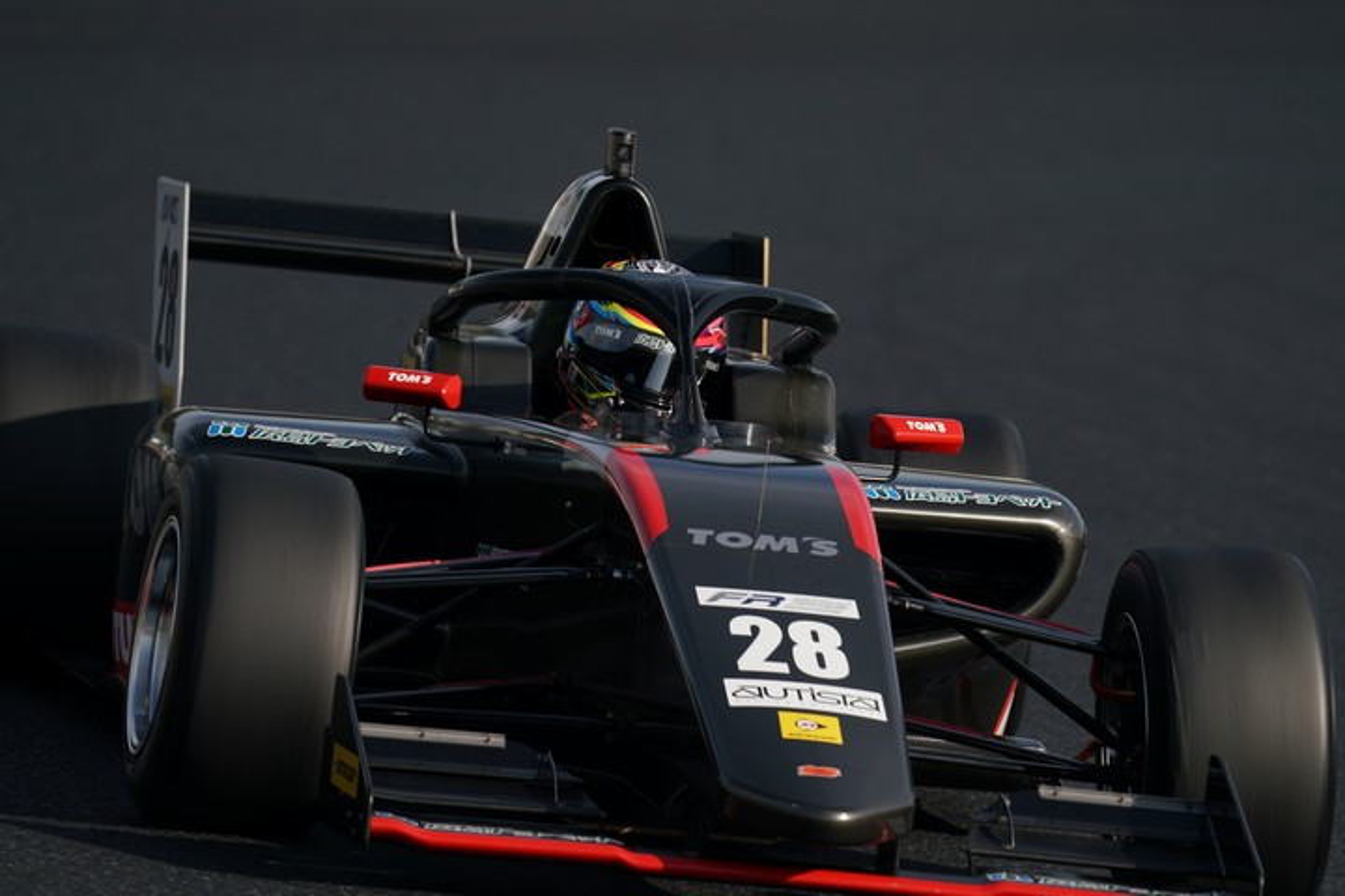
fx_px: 21107
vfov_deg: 2.4
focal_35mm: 565
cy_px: 448
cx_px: 672
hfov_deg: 3.6
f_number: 8
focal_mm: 565
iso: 200
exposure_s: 1/800
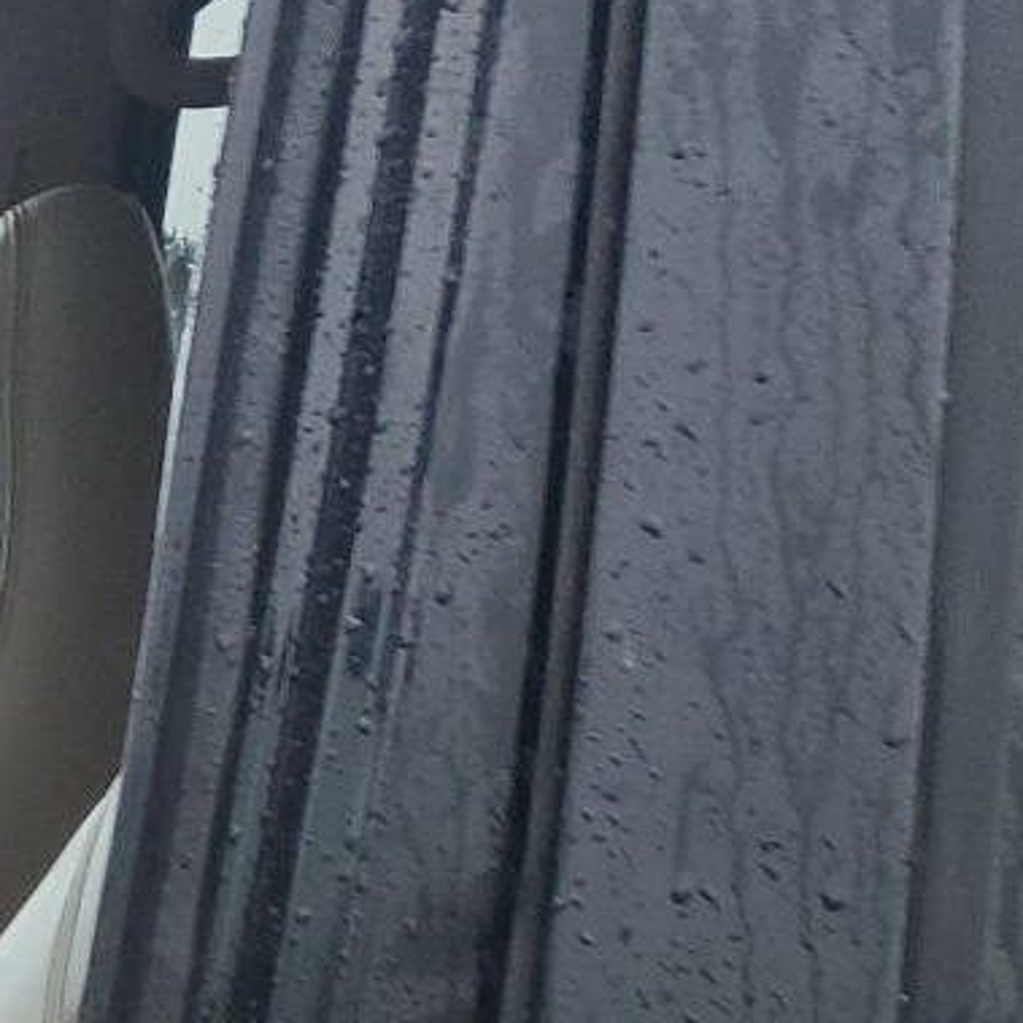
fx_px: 3243
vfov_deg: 16.4
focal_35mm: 97
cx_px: -931
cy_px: 1520
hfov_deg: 15.1
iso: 94
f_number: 1.5
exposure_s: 1/60.2
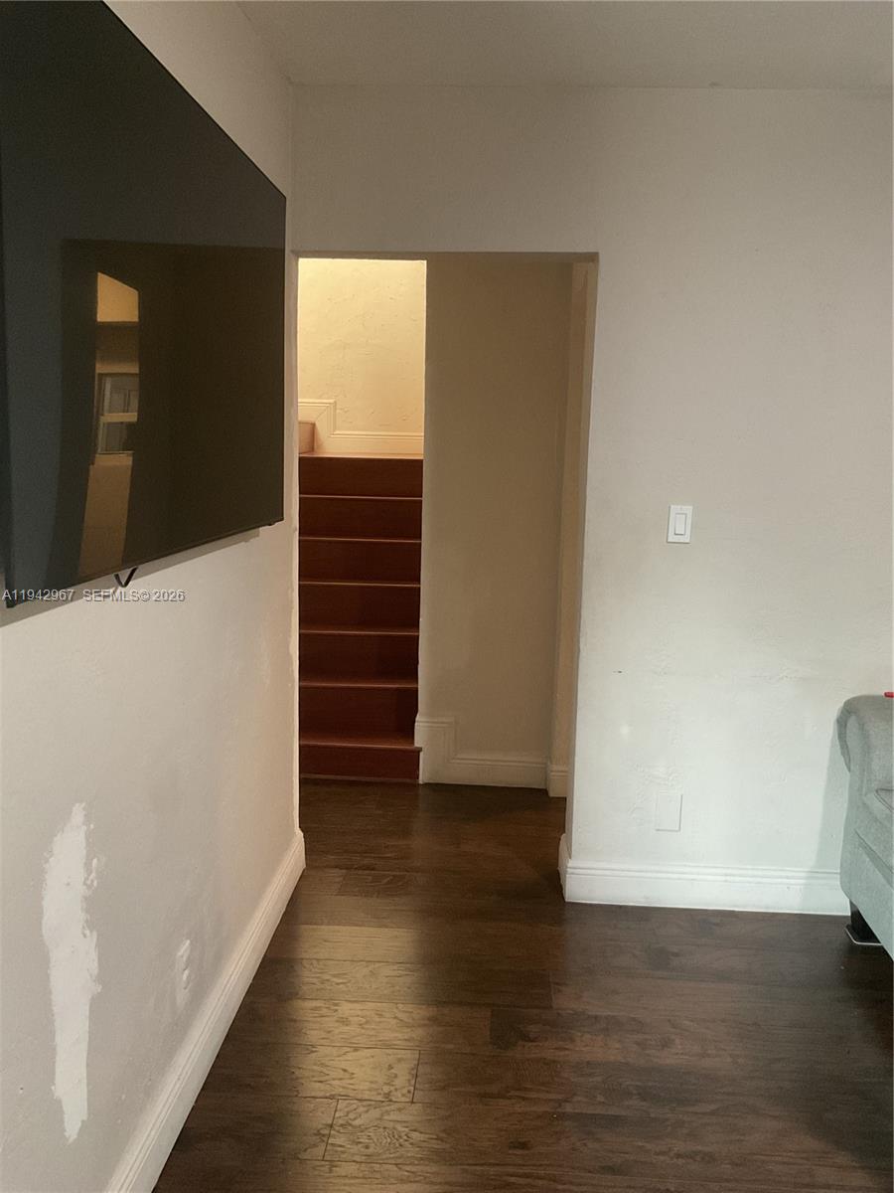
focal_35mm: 29
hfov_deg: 48.2
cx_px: 447
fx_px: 999
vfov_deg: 61.7
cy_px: 596
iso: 320
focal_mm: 3
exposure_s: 1/40
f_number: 1.8
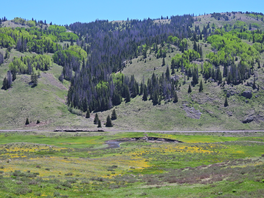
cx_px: 132
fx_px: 458
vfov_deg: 24.4
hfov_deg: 32.2
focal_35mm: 60
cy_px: 99
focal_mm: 10.7
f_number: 3.5
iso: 100
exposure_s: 1/1000
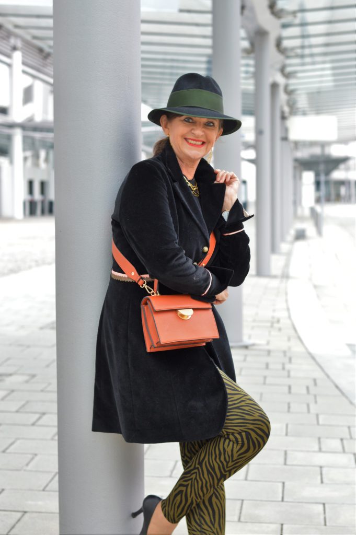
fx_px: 1114
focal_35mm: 75
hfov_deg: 18.2
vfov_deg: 27.0
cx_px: 178
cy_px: 268
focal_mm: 50
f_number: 4
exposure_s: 1/80
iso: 720
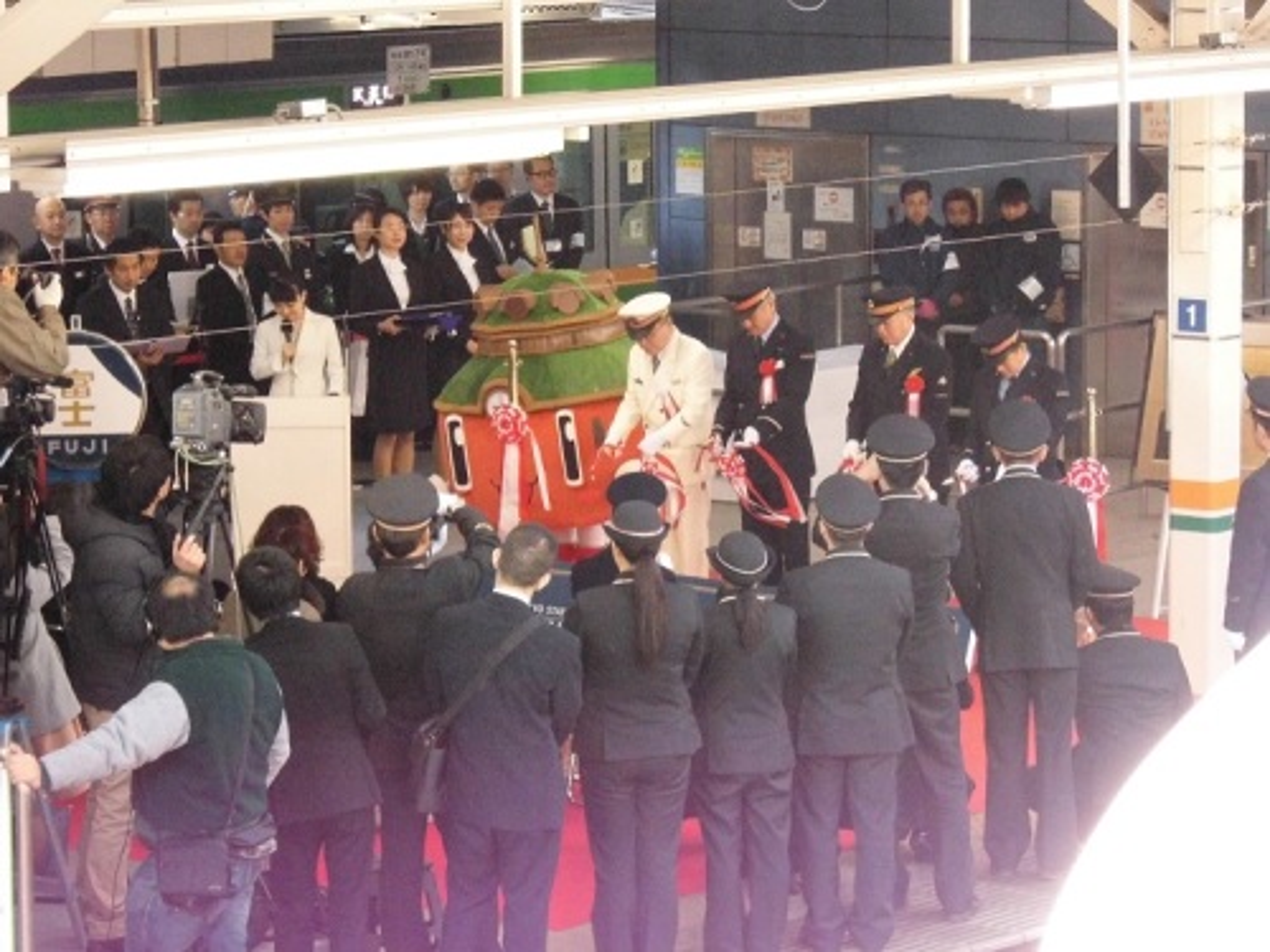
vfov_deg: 11.6
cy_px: 476
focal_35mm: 128
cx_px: 635
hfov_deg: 15.4
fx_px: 4696
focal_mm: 22.9
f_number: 5.3
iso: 800
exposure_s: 1/100
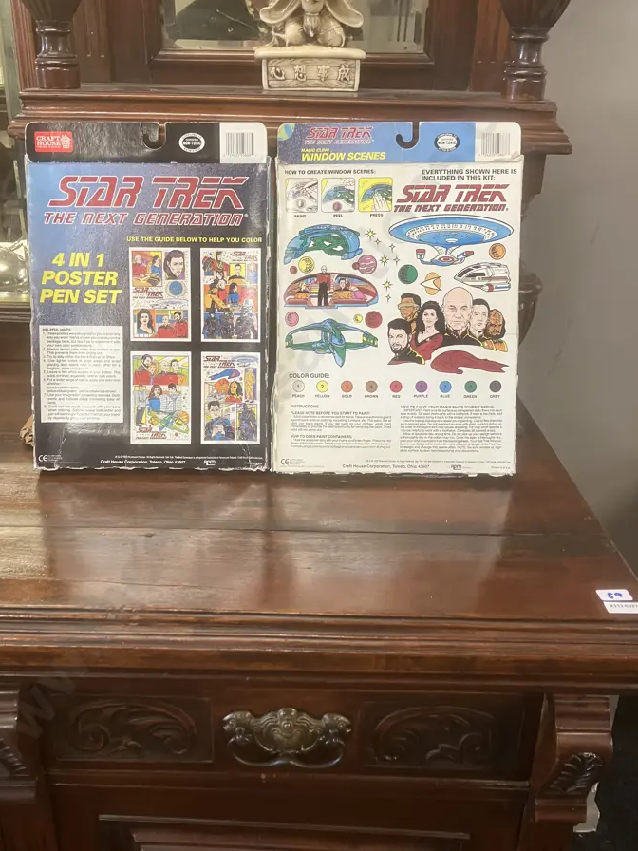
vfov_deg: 56.7
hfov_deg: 44.1
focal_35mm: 32
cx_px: 275
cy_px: 391
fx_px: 786
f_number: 1.8
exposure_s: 1/50
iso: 125
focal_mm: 3.99
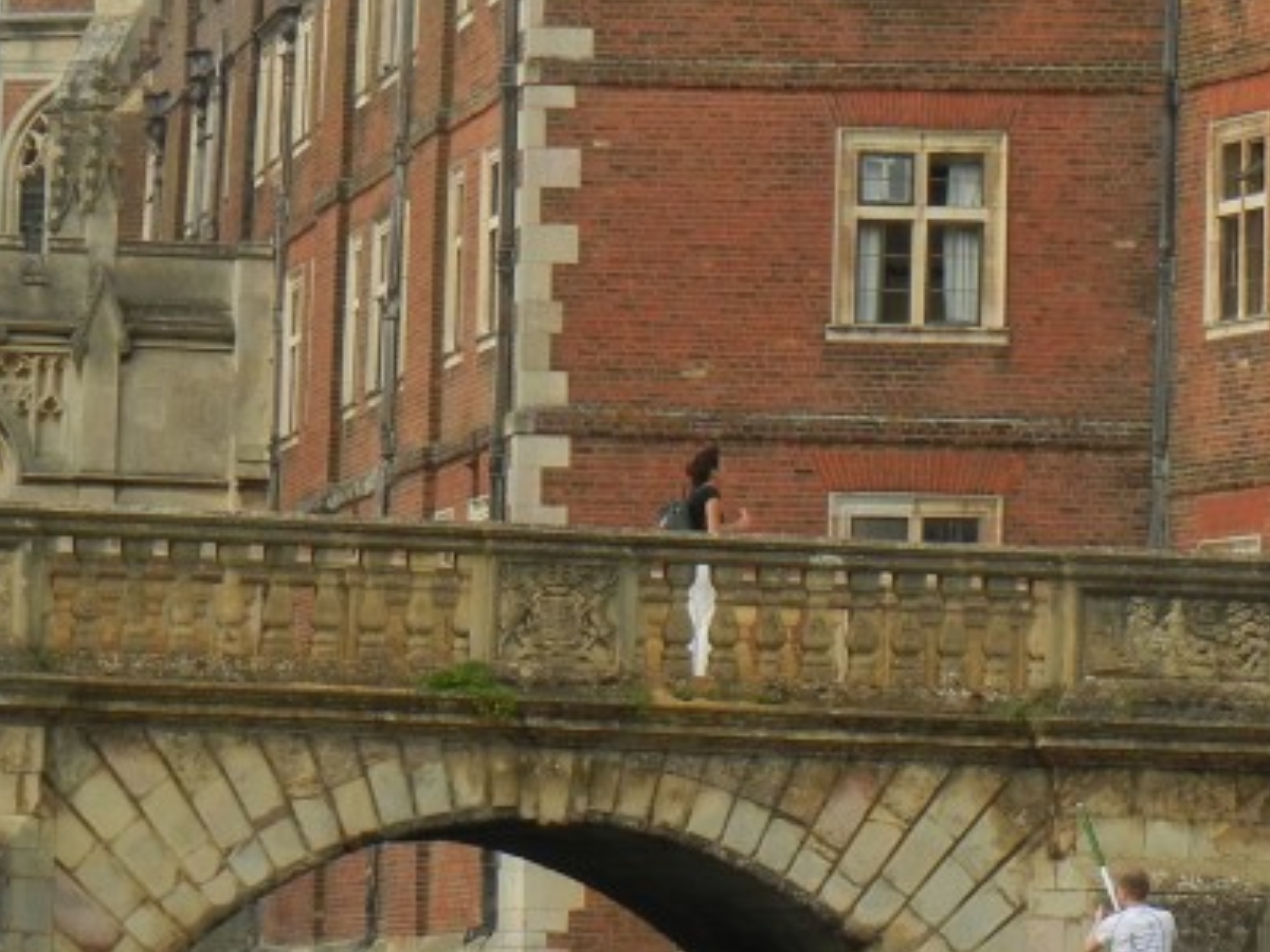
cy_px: 117
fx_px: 9576
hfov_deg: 7.6
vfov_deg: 5.7
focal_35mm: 261
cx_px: 568
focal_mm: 18.3
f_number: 4.5
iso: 160
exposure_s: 1/271
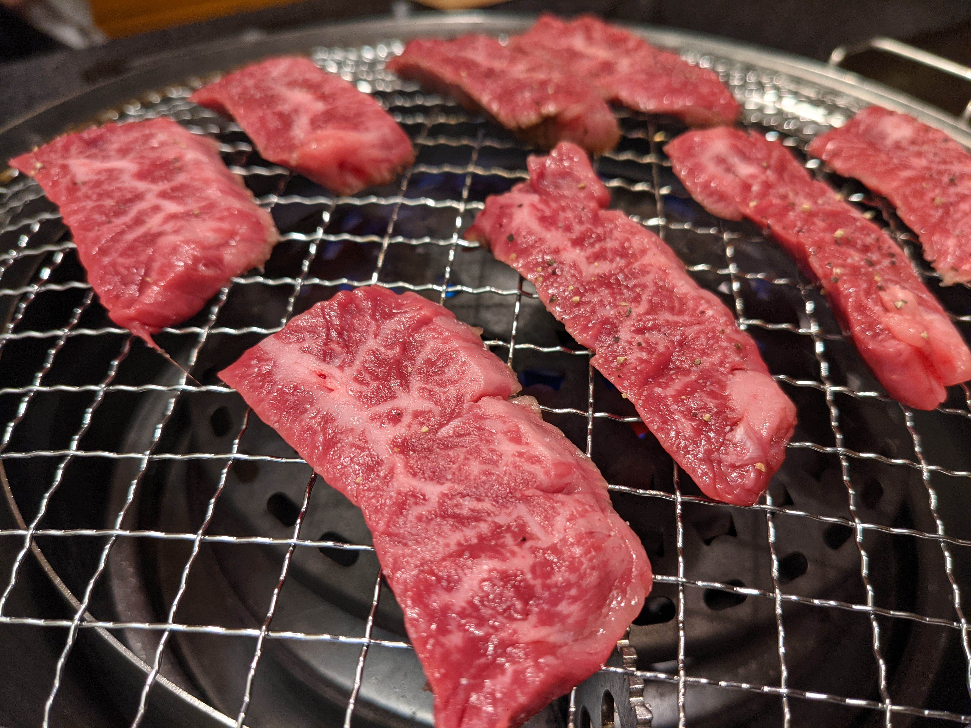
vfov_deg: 51.4
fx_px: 757
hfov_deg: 65.3
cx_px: 486
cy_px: 364
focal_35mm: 27
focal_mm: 4.38
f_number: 1.73
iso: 165
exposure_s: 1/25
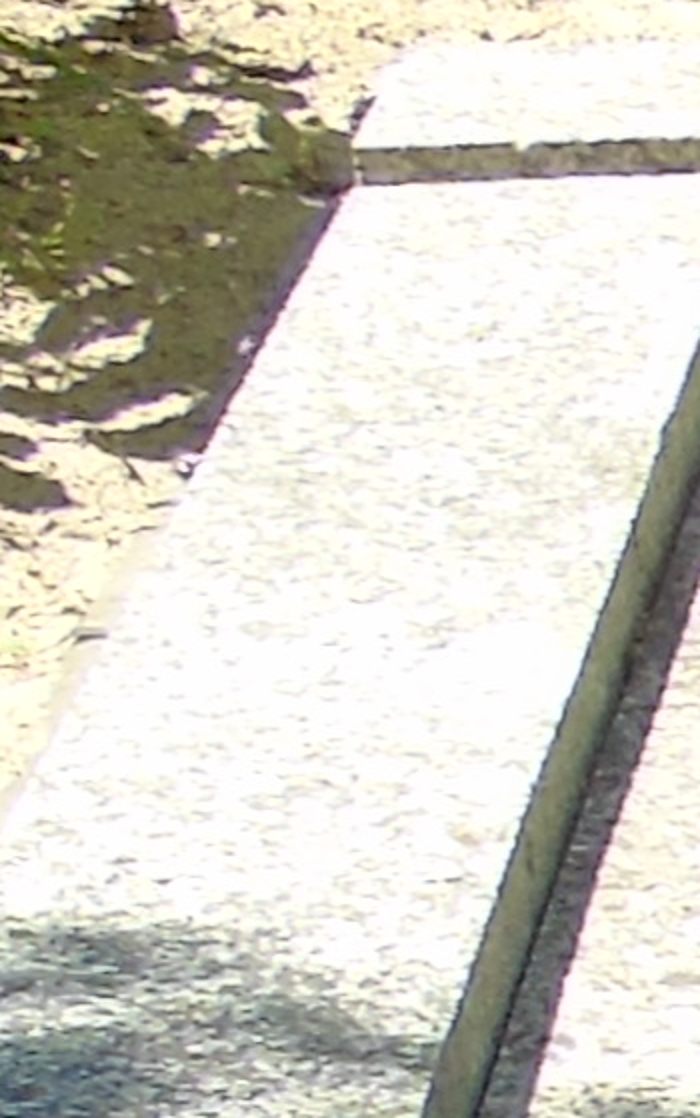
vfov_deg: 6.1
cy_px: 2508
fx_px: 10121
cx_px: 4240
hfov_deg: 3.5
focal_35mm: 332
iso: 80
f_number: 3.8
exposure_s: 1/200
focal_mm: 6.1
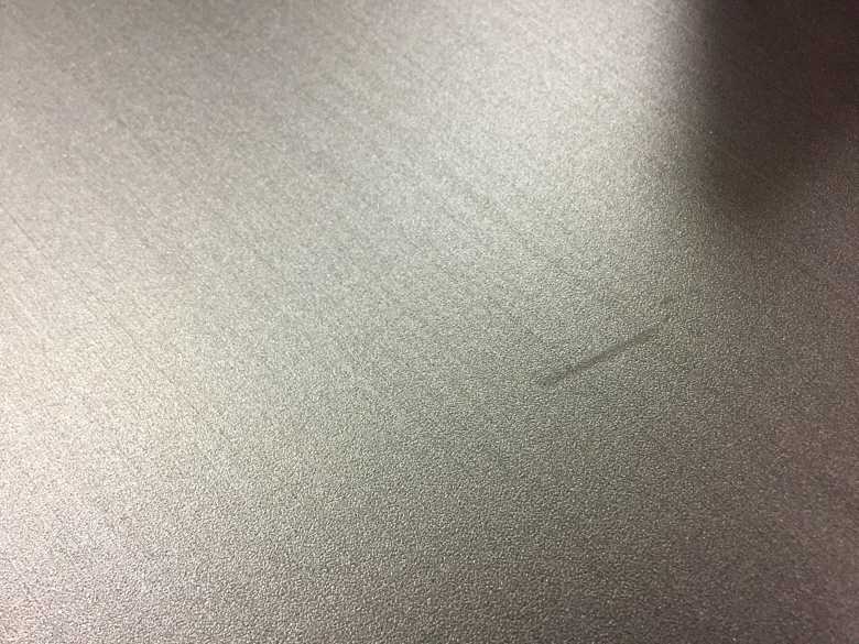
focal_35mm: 29
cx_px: 430
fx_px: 720
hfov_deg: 61.7
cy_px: 322
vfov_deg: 48.2
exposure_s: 1/30
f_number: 2.2
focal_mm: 4.15
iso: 320
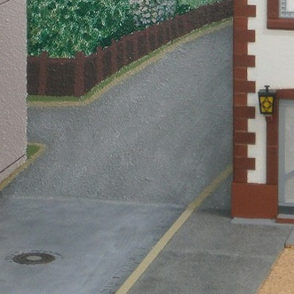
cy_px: -44
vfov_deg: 8.3
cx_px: 187
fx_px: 1999
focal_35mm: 208
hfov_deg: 8.4
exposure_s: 1/5
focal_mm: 13
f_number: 4.4
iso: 125
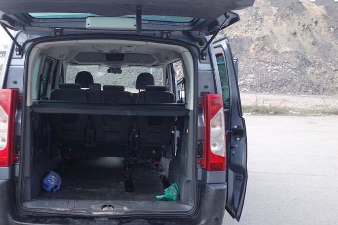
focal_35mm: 42
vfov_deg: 31.9
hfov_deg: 46.0
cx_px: 124
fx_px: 394
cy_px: 104
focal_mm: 10.4
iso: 125
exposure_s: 1/320
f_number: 2.8
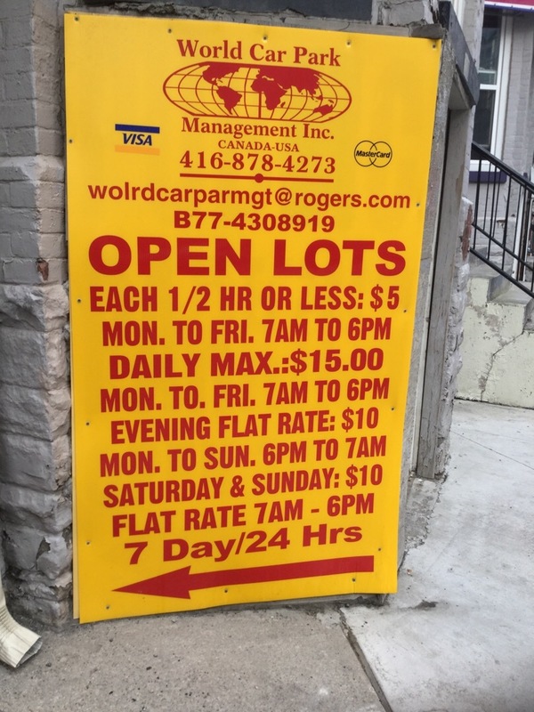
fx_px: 638
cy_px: 356
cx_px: 267
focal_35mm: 31
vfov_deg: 58.4
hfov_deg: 45.4
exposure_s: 1/181
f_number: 2.4
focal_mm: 3.3
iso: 25
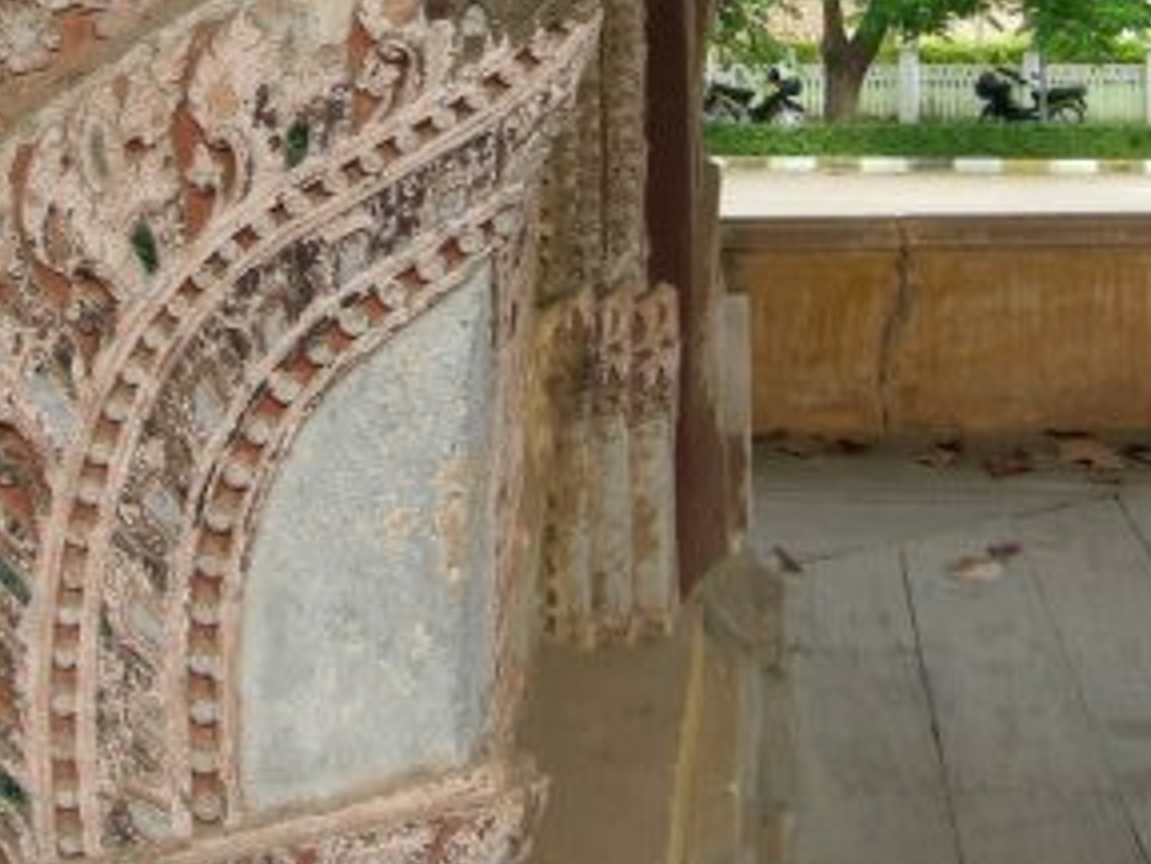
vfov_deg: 17.6
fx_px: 2660
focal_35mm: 80
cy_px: -164
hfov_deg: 24.4
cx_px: 448
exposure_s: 1/112
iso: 64
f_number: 4.3
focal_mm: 7.5
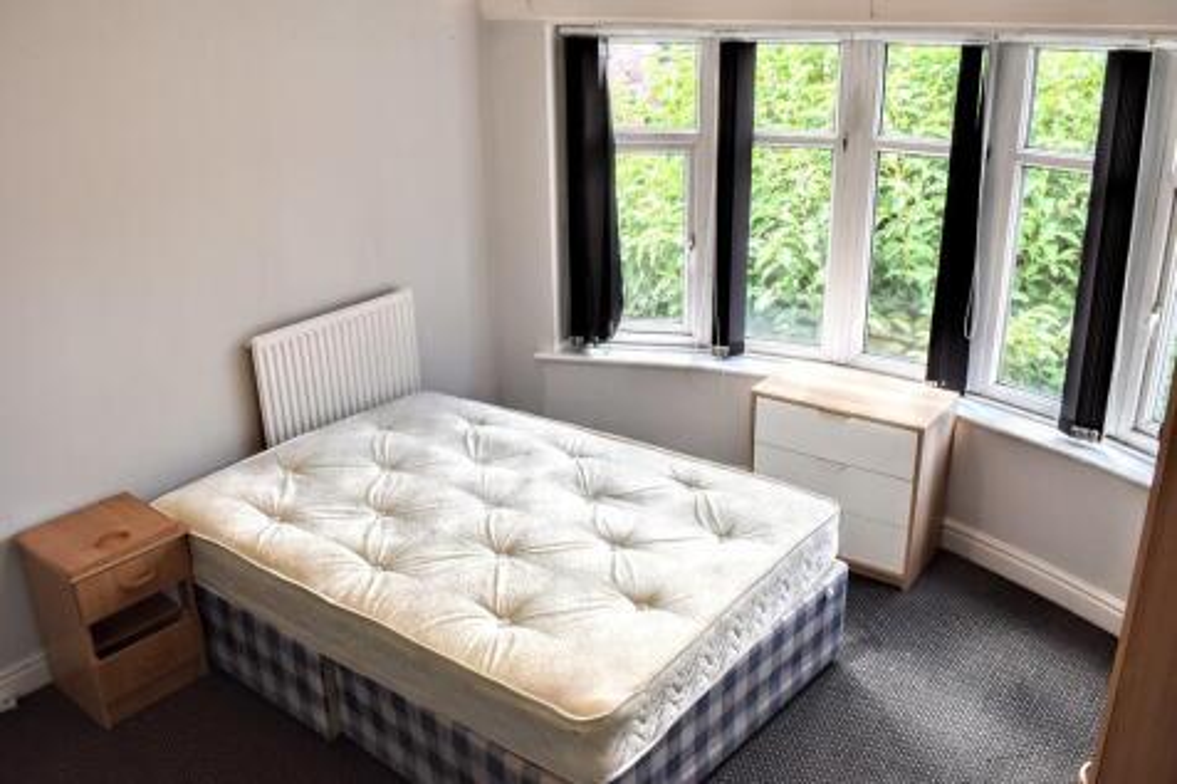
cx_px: 588
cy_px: 392
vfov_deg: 43.6
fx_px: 980
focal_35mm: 30
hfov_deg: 61.9
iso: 400
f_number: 6.3
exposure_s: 1/160
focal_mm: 20
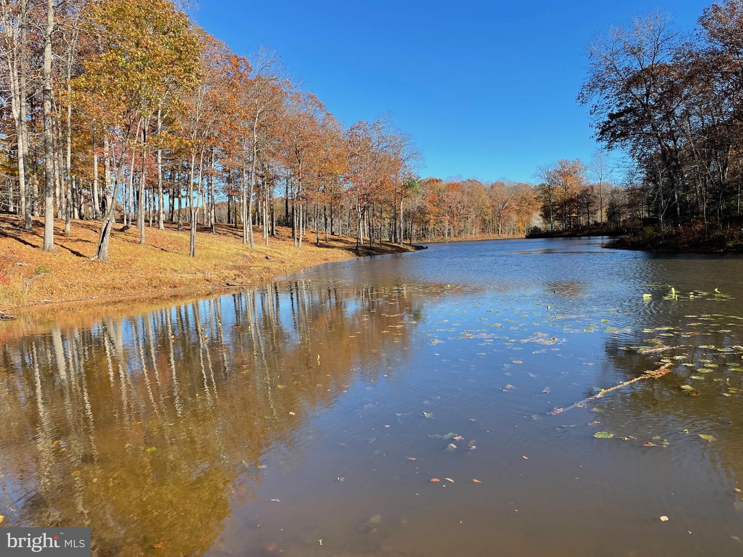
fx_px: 558
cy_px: 278
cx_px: 372
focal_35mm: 26
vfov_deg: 53.1
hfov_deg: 67.3
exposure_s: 1/1715
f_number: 1.6
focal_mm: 4.2
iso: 32
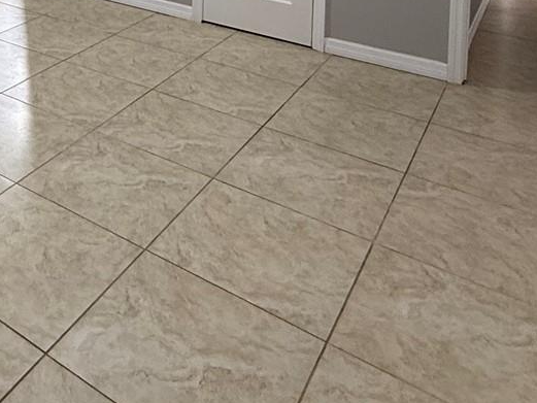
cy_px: -170
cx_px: -21
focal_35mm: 43
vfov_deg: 26.4
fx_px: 667
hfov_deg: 38.1
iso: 200
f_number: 2.2
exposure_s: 1/60
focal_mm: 2.22
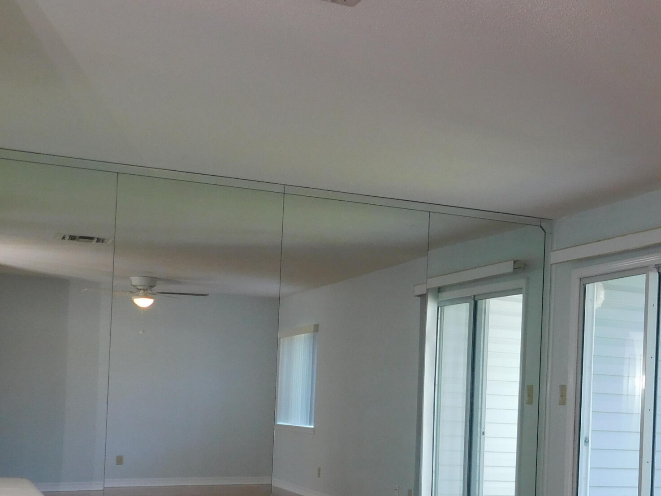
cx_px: 662
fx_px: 1165
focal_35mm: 61
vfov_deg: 23.6
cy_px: 403
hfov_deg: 29.6
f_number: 3.2
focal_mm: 5.3
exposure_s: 1/50
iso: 125
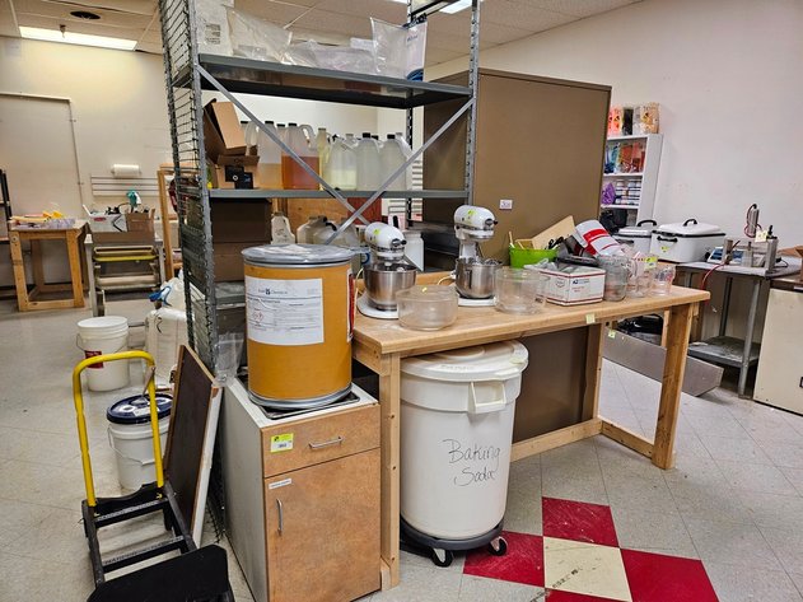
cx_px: 402
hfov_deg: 73.9
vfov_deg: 58.9
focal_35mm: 23
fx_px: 533
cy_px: 301
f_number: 1.8
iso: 400
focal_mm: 5.4
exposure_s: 1/120
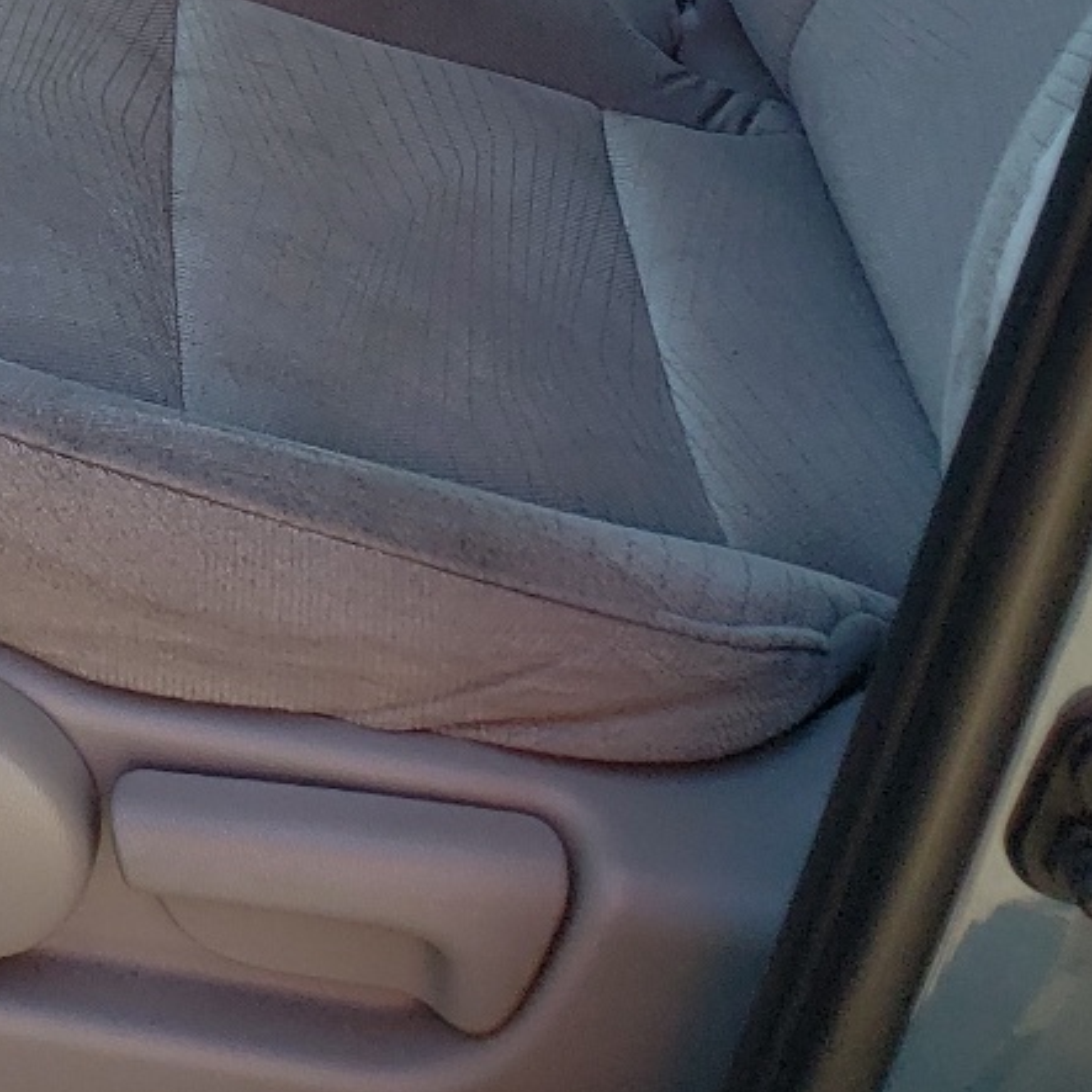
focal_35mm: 83
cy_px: -370
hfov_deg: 18.9
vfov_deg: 19.1
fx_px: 2962
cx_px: -426
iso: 50
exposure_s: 1/556
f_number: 1.5
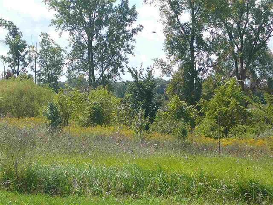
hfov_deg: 26.3
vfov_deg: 19.9
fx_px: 584
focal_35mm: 74
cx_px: 136
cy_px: 102
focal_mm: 8.7
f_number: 3.5
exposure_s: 1/800
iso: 80
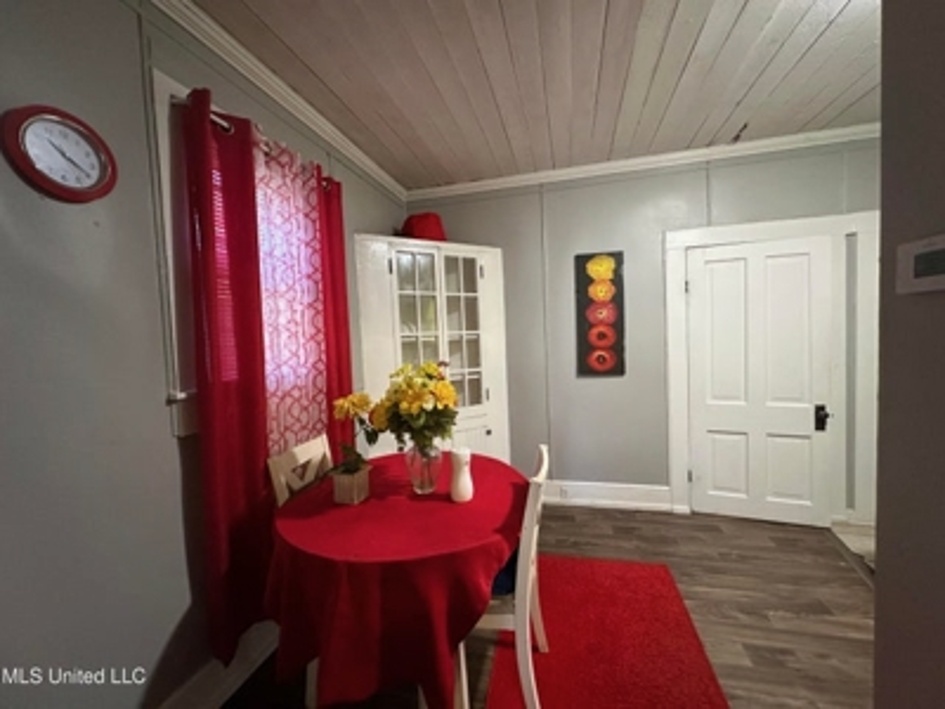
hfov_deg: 102.1
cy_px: 354
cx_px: 472
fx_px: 382
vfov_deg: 85.7
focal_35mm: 14
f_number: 2.2
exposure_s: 1/60
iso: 800
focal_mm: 2.22
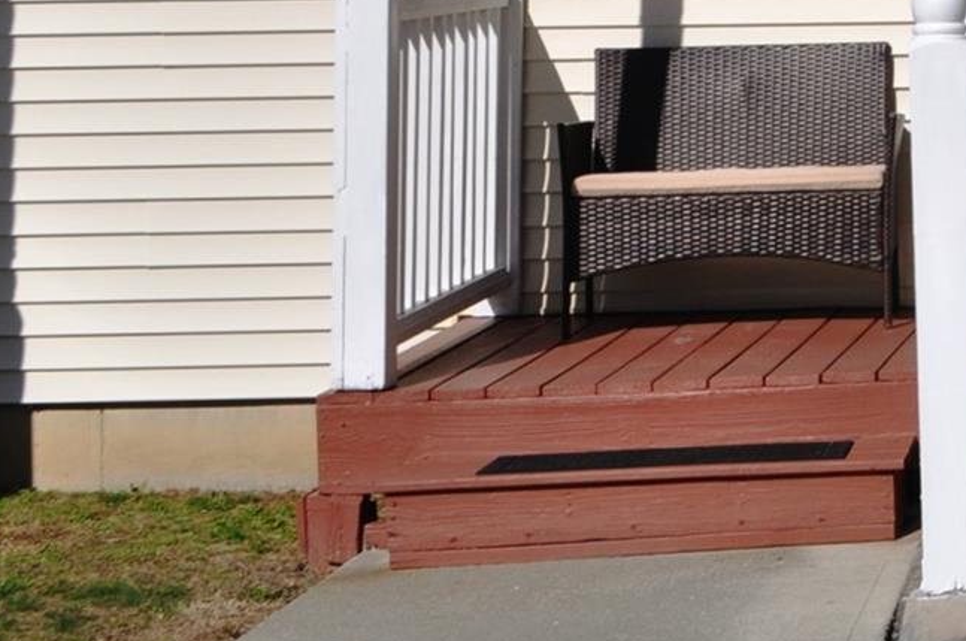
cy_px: -142
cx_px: 1418
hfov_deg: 16.5
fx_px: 3054
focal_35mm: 114
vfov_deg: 11.7
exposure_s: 1/640
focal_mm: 24
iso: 200
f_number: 13
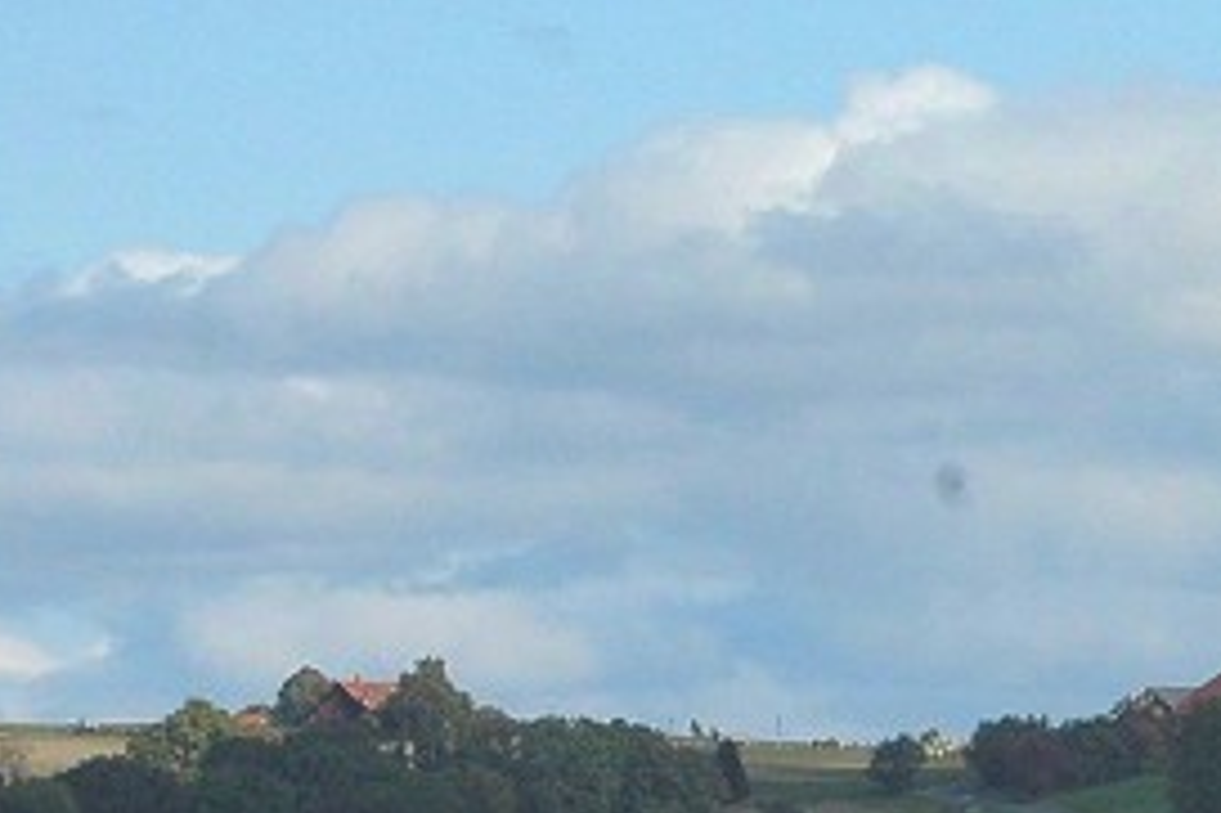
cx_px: 1181
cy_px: 1166
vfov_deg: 3.0
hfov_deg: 4.6
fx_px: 15320
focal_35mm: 452
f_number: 13
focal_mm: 80
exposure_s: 1/640
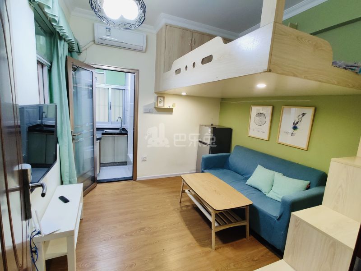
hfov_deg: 106.1
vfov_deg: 90.0
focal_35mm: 13
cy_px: 136
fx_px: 136
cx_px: 180
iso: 719
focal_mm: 2.25
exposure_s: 1/33
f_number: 2.2
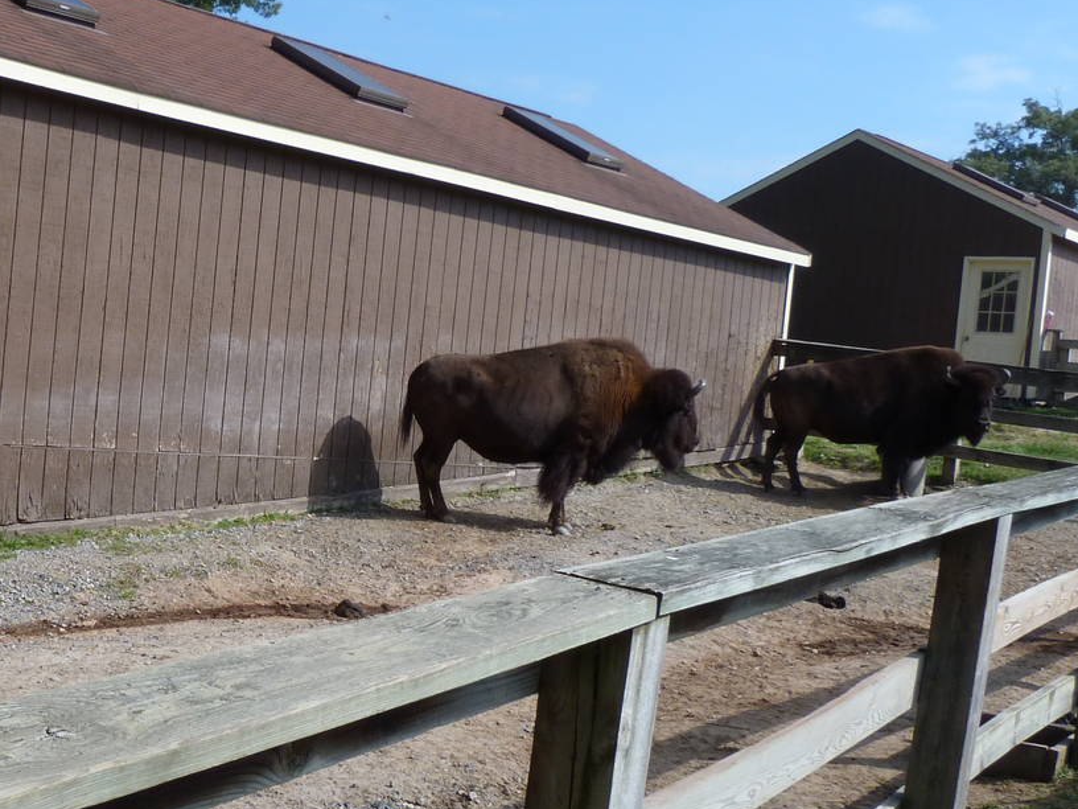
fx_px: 1526
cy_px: 467
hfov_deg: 37.6
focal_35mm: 49
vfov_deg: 29.6
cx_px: 222
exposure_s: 1/250
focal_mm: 4.5
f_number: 5.6
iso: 80
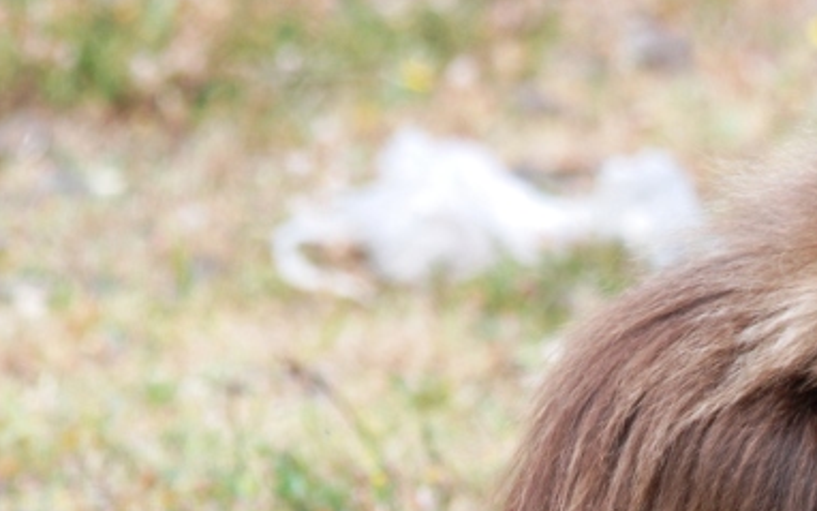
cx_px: 815
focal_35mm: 1436
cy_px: 685
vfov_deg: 0.9
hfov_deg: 1.5
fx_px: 31983
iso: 400
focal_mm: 350
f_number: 6.3
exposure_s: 1/320
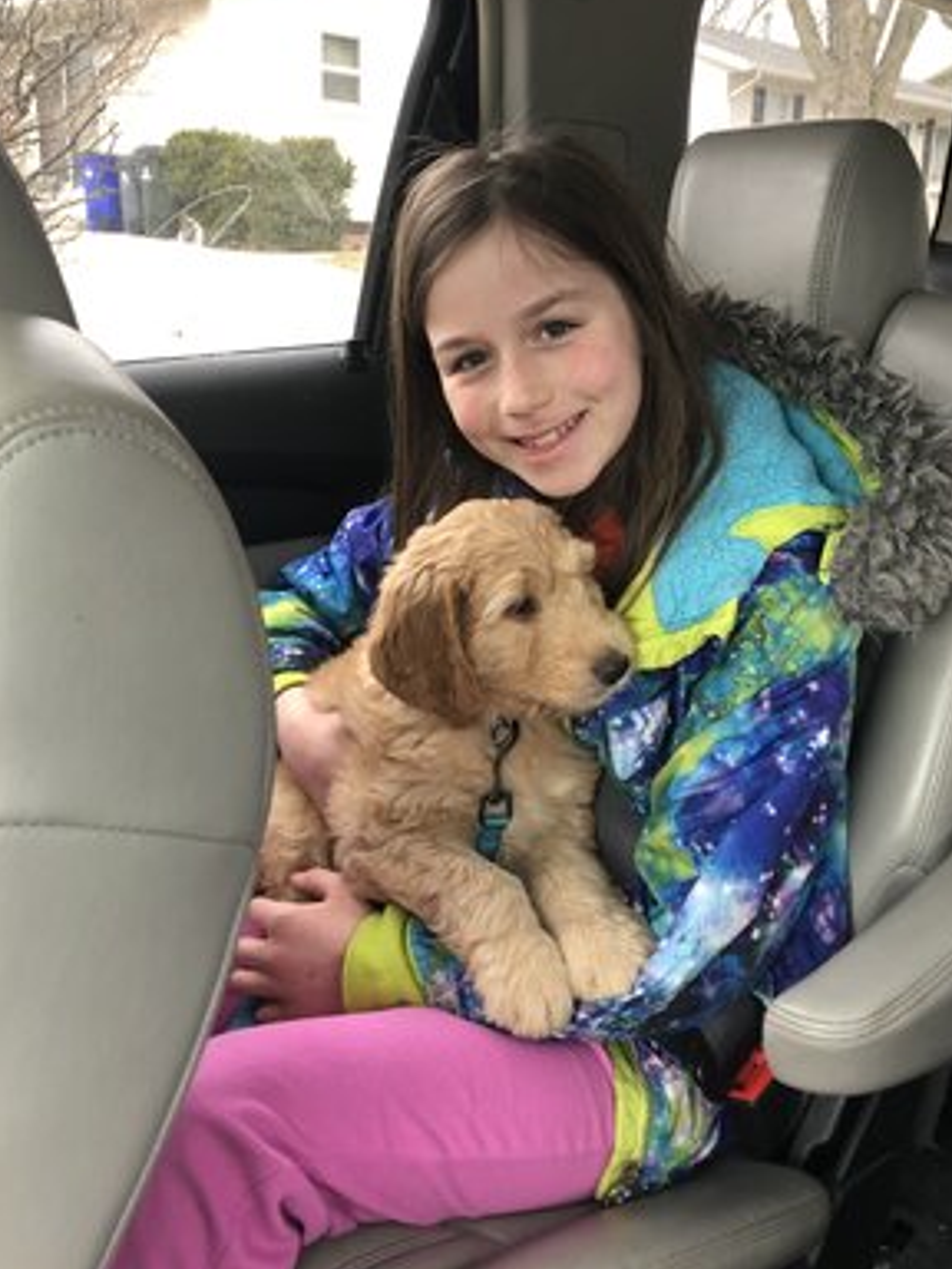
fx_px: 1283
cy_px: 638
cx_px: 502
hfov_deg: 40.7
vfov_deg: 52.6
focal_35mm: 35
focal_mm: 3.99
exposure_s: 1/17
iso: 40
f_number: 1.8
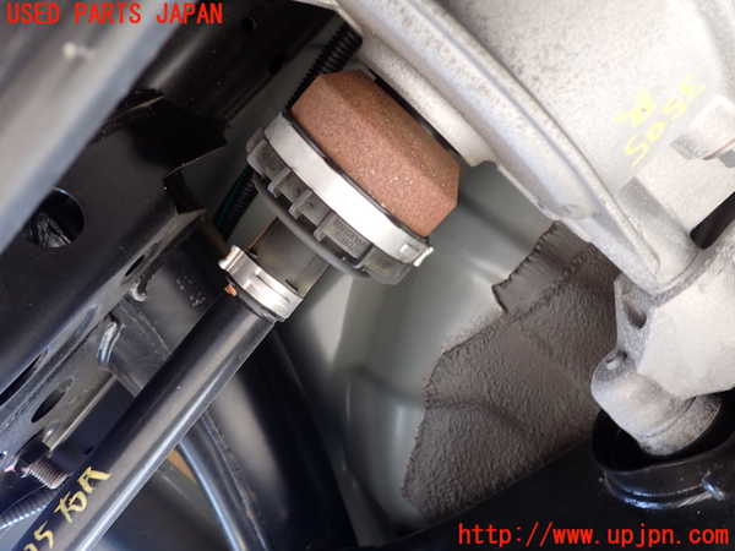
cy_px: 276
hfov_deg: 60.0
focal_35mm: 30
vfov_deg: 46.8
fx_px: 637
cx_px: 368
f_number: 2.3
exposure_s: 1/60
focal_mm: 5.4
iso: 200
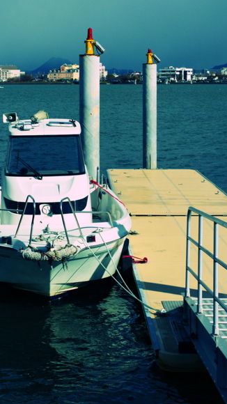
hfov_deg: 12.6
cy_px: 186
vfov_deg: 22.2
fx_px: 1028
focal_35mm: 96
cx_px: 67
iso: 100
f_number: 6.3
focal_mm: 35
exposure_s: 1/1250
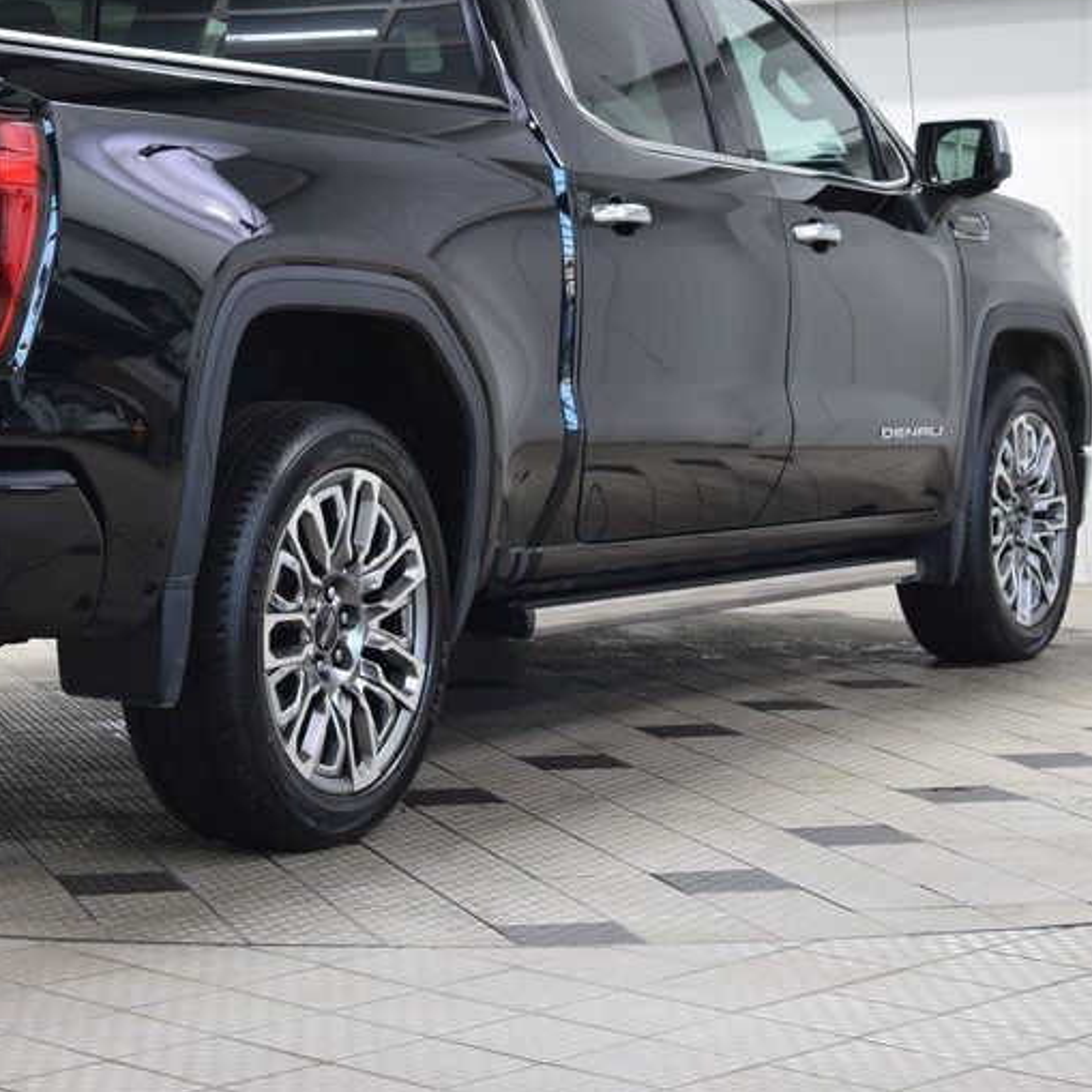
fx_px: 3207
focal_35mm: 90
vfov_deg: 19.3
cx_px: 131
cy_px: 361
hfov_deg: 19.0
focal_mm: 35
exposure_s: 1/15
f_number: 6.3
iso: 720
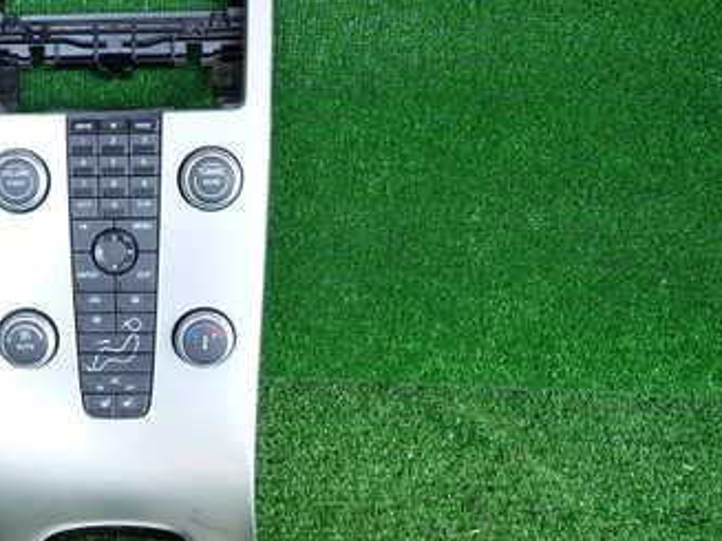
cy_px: 356
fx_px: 1147
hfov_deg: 33.4
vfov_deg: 26.4
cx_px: 95
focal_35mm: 55
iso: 200
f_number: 2.3
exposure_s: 1/125
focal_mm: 5.4
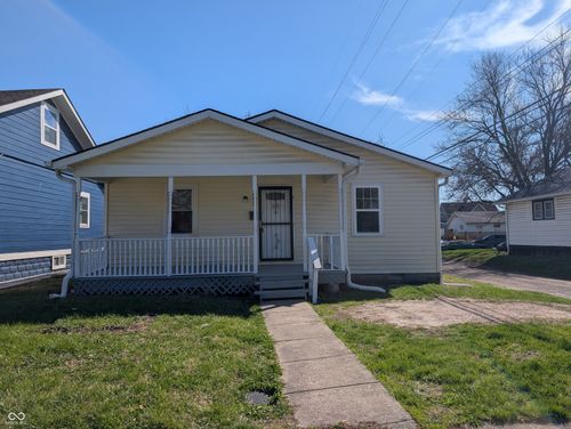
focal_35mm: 24
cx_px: 286
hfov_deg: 71.5
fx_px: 396
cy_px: 214
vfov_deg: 56.9
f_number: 1.68
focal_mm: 6.9
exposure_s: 1/2237
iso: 22
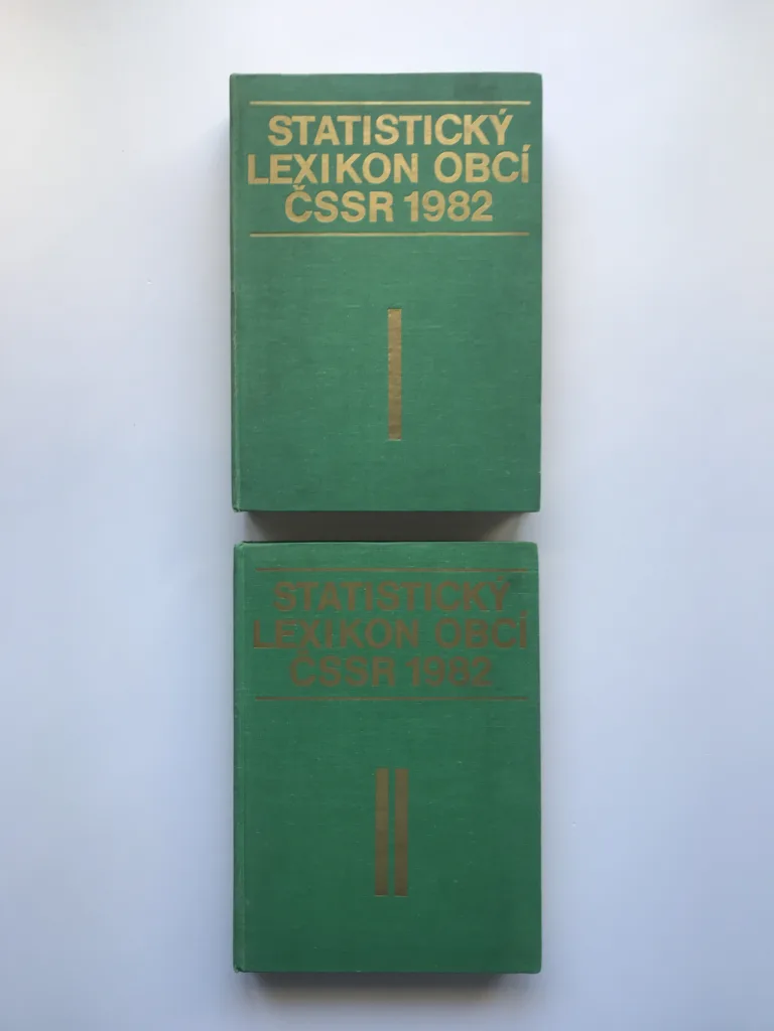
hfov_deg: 49.7
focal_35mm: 28
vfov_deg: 63.4
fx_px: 835
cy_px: 516
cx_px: 387
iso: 25
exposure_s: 1/50
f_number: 1.8
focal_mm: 3.99
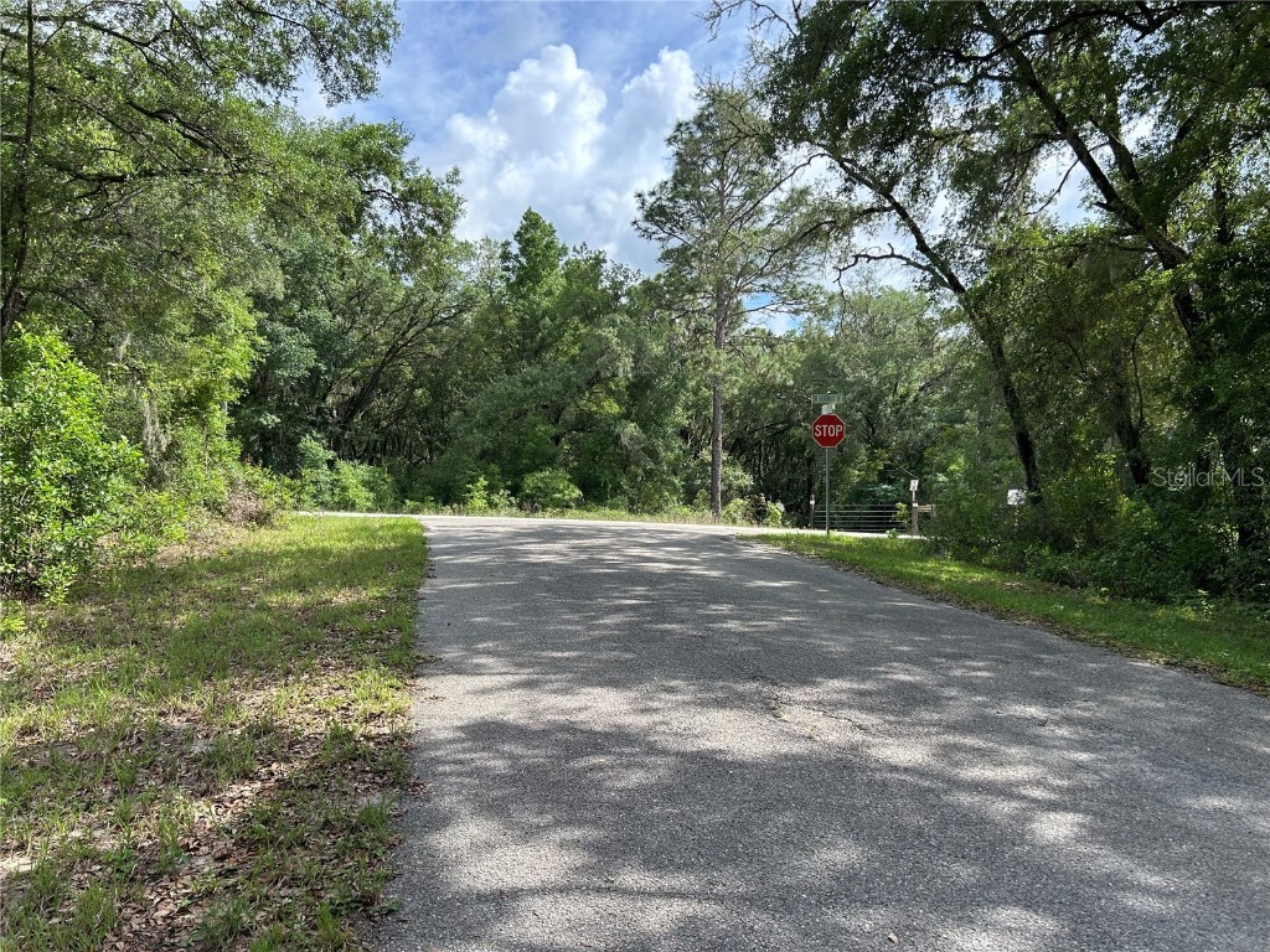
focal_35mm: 26
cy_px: 476
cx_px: 635
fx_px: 954
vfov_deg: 53.1
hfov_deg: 67.3
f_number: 1.5
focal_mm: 5.7
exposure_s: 1/1808
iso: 50
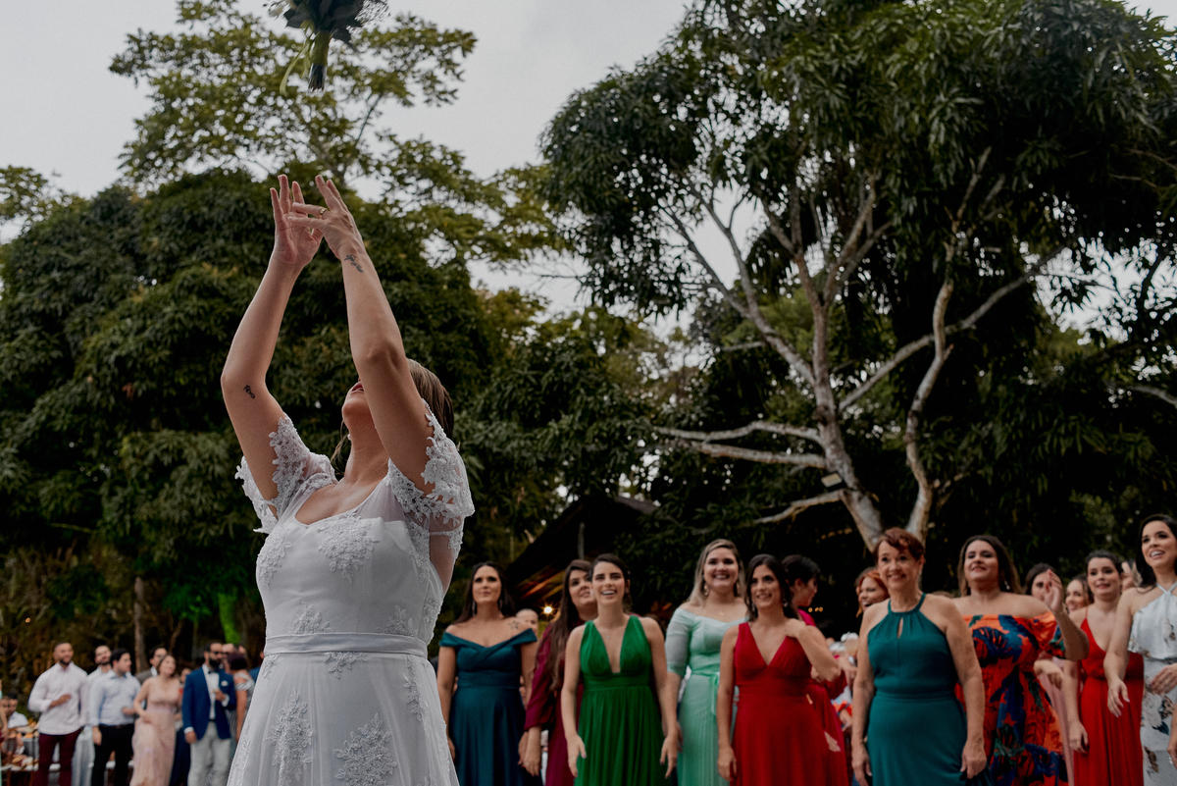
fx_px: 1145
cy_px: 393
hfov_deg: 54.4
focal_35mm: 35
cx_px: 588
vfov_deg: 37.9
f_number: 4
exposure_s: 1/400
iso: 1600
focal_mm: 35
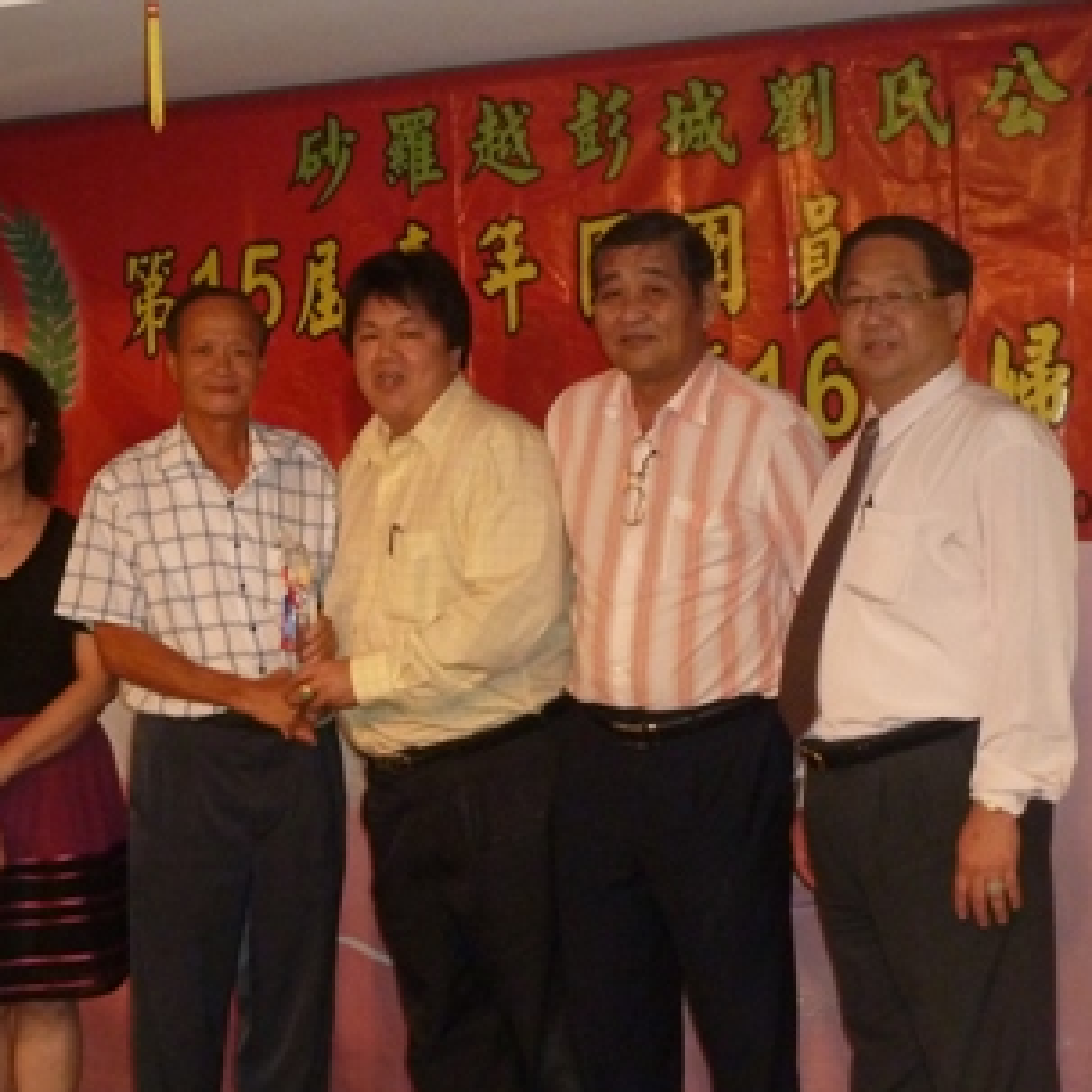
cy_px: 584
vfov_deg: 25.0
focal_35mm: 69
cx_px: 440
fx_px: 2463
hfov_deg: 25.0
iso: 320
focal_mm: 6.1
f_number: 3.6
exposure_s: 1/30
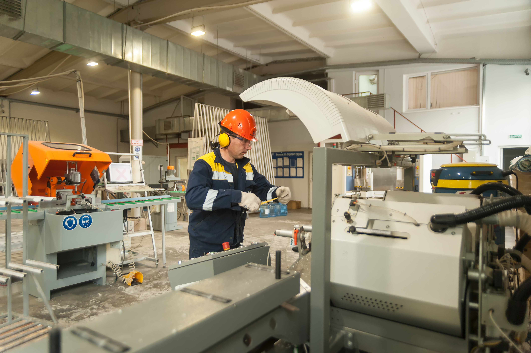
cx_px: 266
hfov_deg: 73.8
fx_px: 354
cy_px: 176
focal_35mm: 24
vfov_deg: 53.1
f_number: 2.8
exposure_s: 1/160
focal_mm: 24
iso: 400
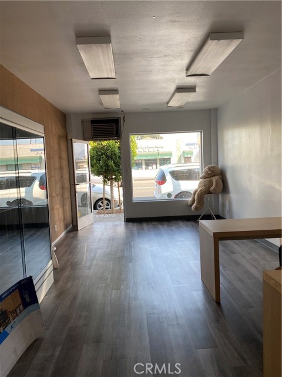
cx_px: 141
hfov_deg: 53.1
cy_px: 188
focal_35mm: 26
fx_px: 282
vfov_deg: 67.3
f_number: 1.8
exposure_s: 1/121
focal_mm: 4.25
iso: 32
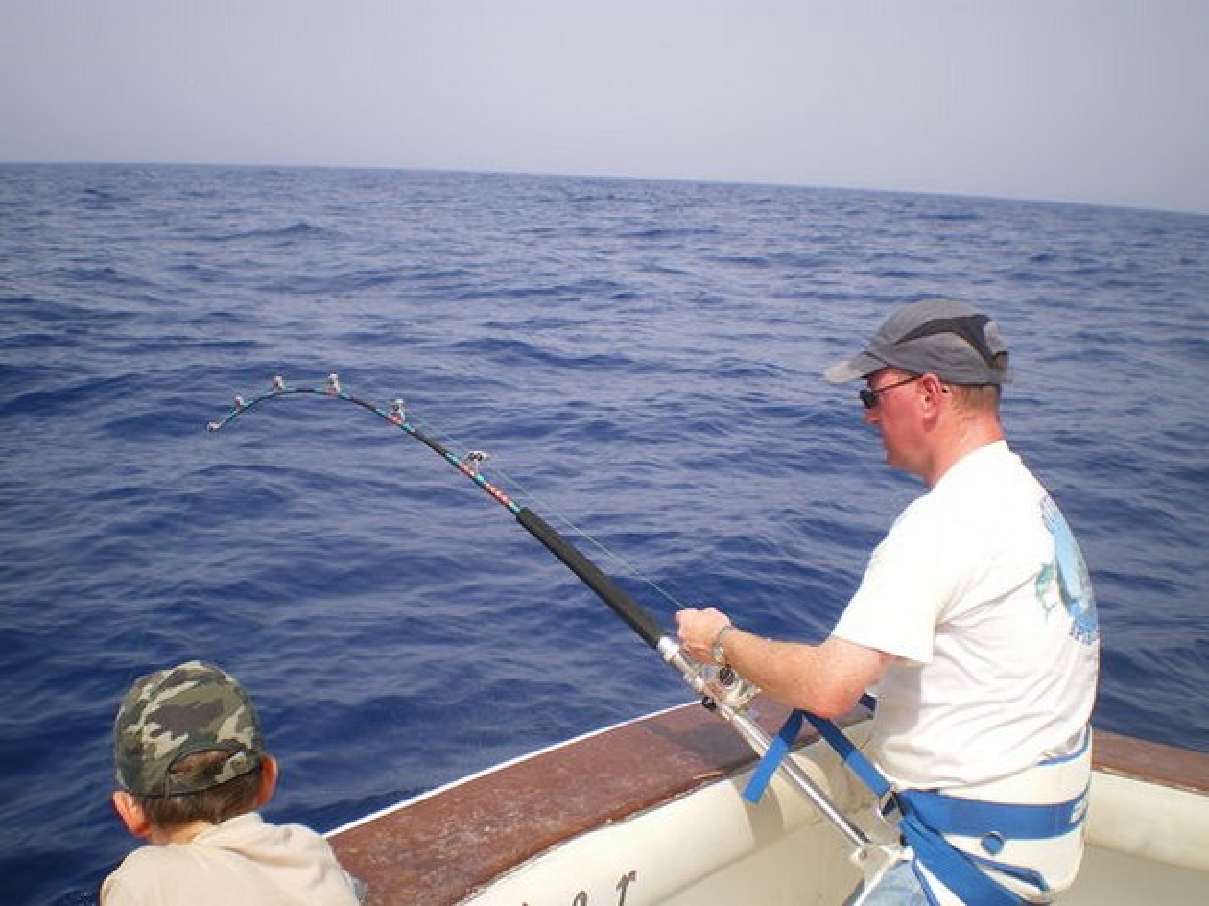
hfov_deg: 51.4
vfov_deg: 39.6
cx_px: 604
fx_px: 1257
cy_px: 453
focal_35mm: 36
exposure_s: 1/400
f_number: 4.6
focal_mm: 6.3
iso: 50
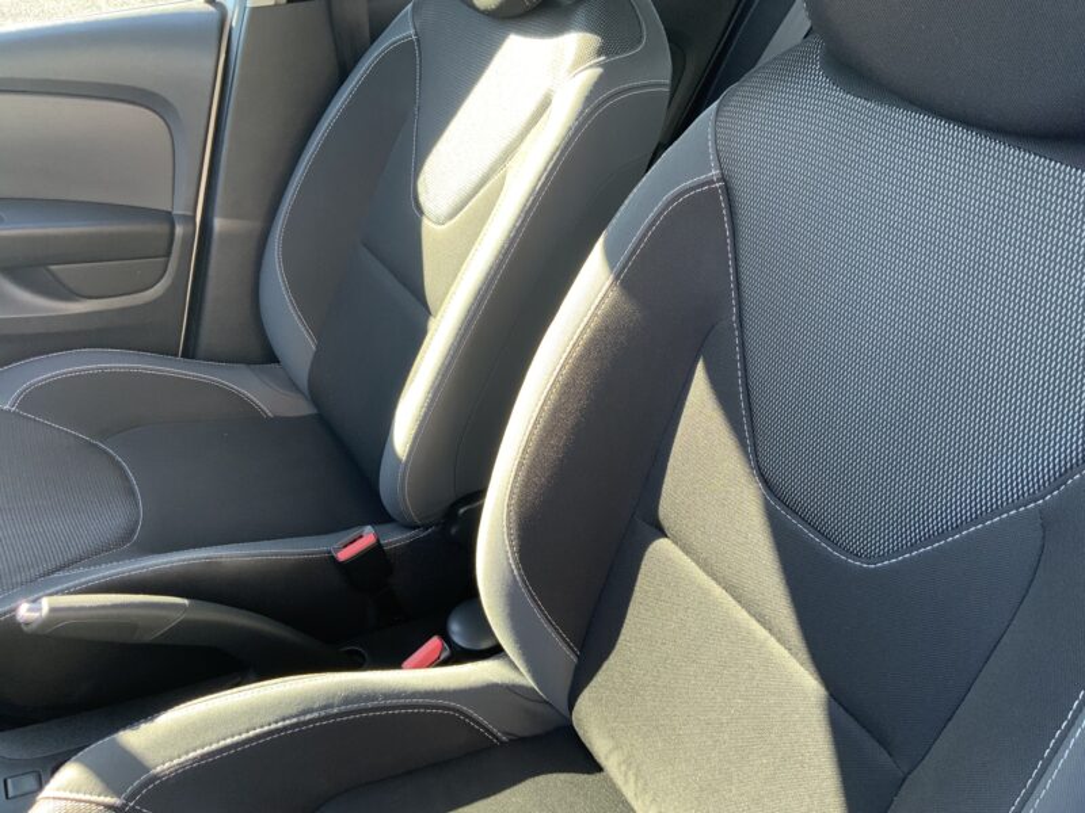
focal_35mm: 29
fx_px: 909
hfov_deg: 61.7
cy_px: 406
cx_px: 542
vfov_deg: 48.2
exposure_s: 1/102
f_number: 1.8
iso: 64
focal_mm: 3
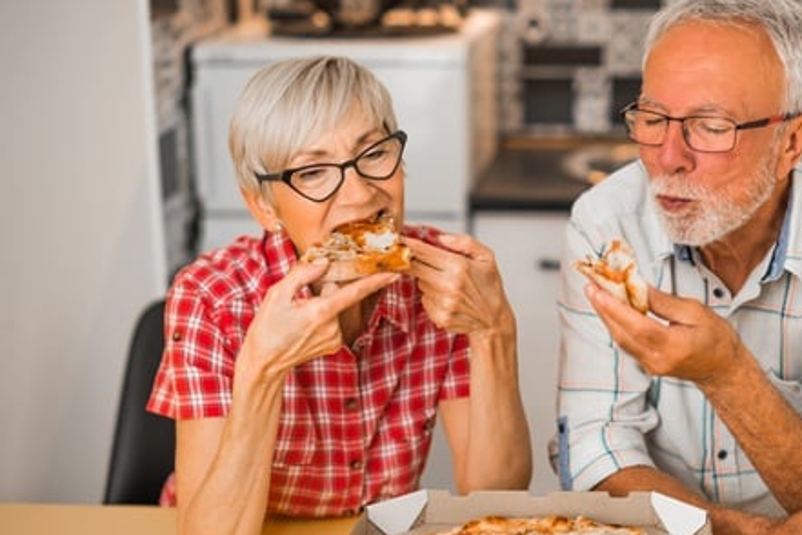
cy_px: 318
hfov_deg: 29.5
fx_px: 1515
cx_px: 516
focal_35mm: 68
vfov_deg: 20.0
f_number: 1.6
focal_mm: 50
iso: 100
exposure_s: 1/200
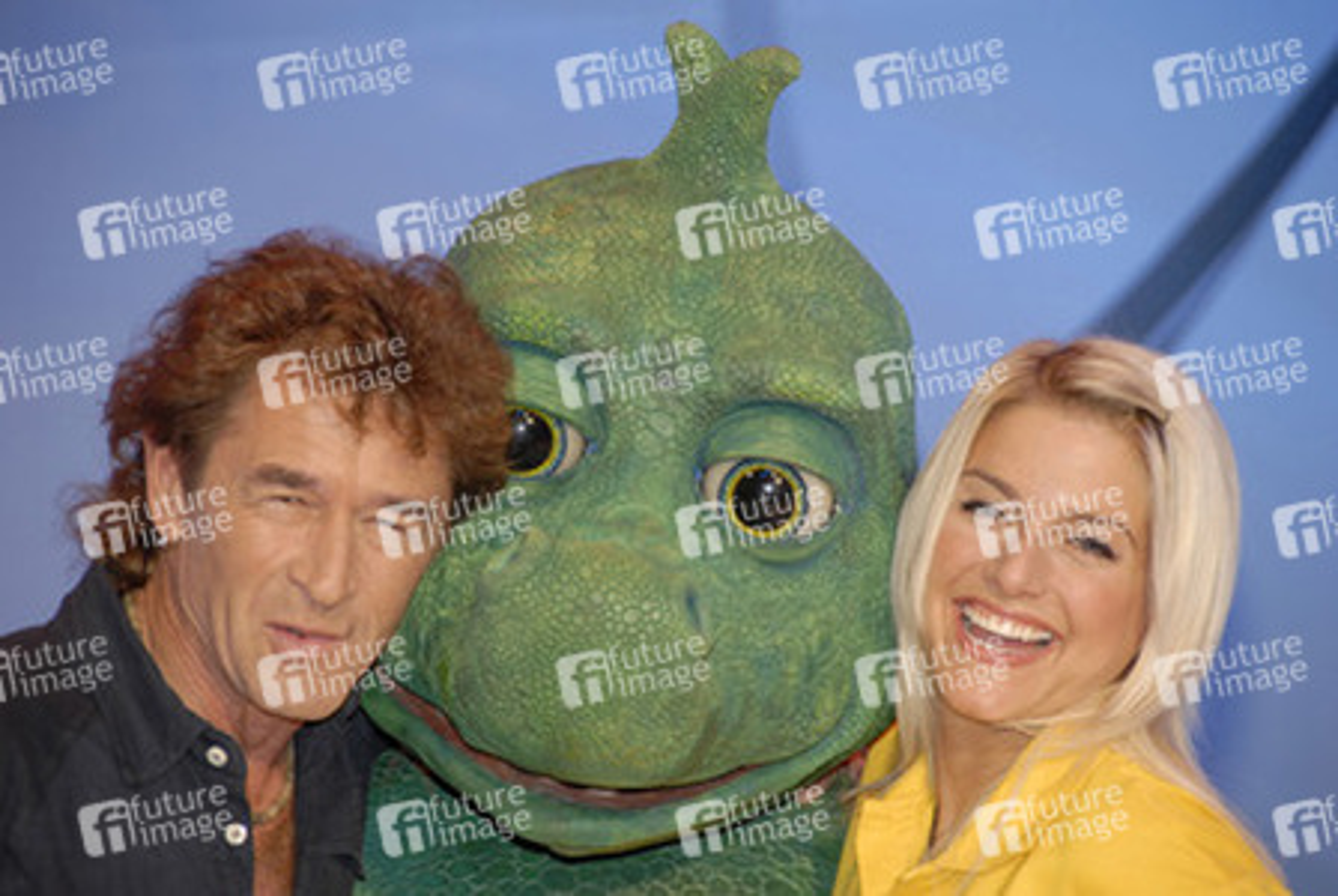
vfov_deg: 4.6
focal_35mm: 300
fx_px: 11164
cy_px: 448
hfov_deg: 6.9
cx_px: 669
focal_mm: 200
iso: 400
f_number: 5.6
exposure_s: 1/60
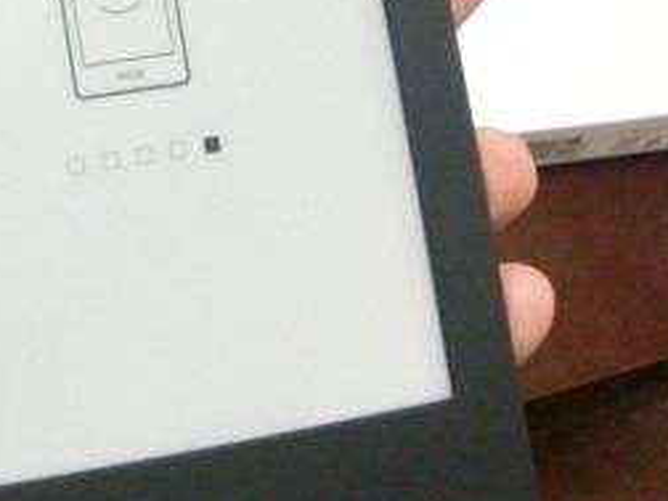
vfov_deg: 28.7
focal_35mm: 50
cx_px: 109
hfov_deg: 36.5
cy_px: 133
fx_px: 965
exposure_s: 1/50
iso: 800
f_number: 2.6
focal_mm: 4.65
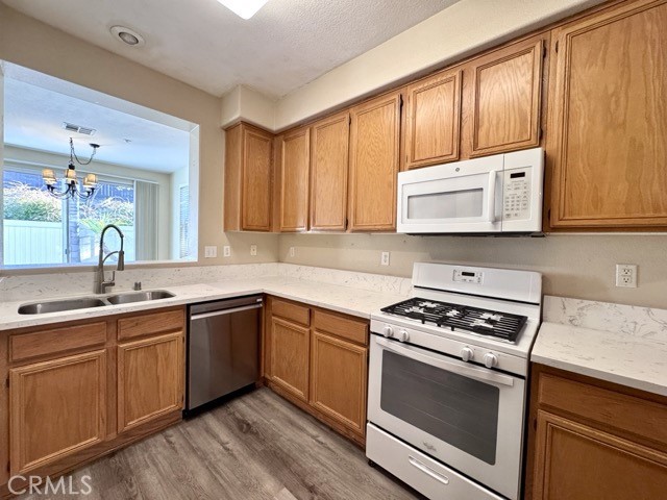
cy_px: 250
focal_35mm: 14
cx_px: 334
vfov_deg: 85.7
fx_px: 270
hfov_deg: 102.1
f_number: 2.2
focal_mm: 2.22
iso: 250
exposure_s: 1/60
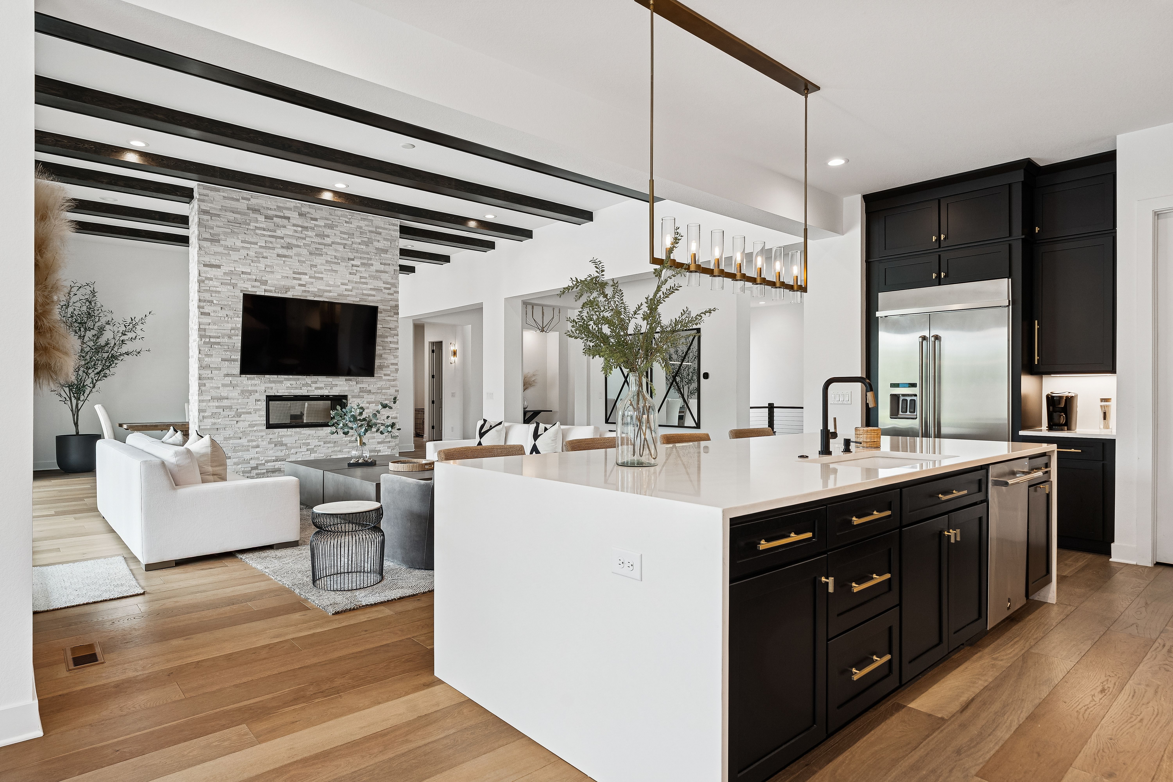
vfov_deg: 61.9
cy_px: 391
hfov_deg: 84.0
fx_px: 652
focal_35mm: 20
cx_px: 586
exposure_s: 1/30
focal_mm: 20
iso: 500
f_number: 8
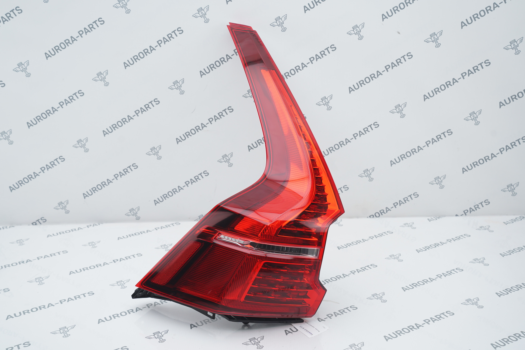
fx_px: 598
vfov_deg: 32.6
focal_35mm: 41
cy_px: 175
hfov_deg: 47.4
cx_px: 262
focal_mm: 41
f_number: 6.3
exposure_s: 1/160
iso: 500
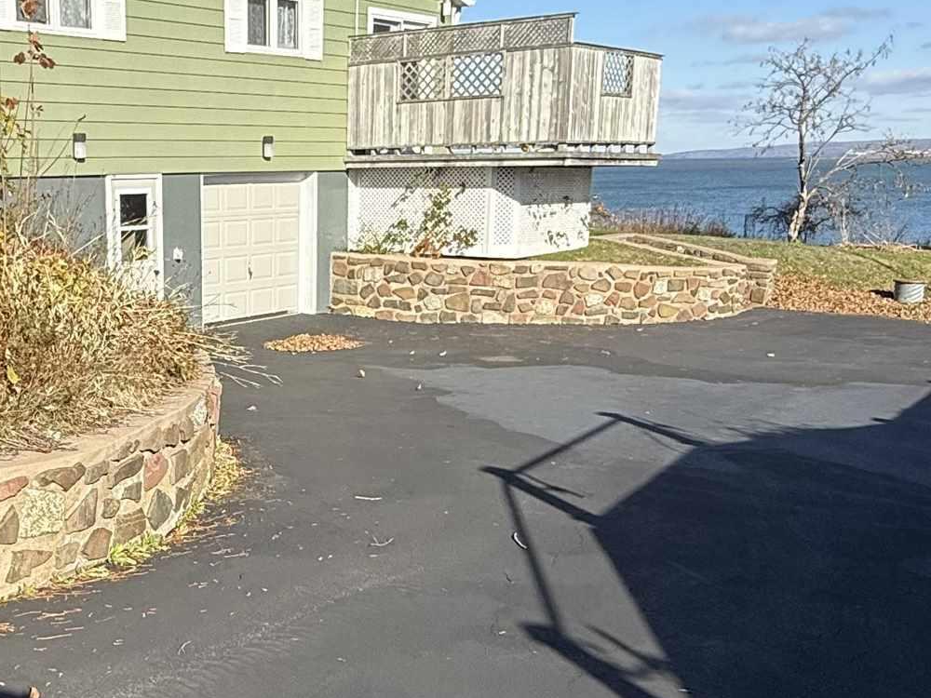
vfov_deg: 33.5
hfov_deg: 41.9
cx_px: 186
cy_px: 424
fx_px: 1156
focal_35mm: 43
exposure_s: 1/1848
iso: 50
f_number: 2.2
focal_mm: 2.22
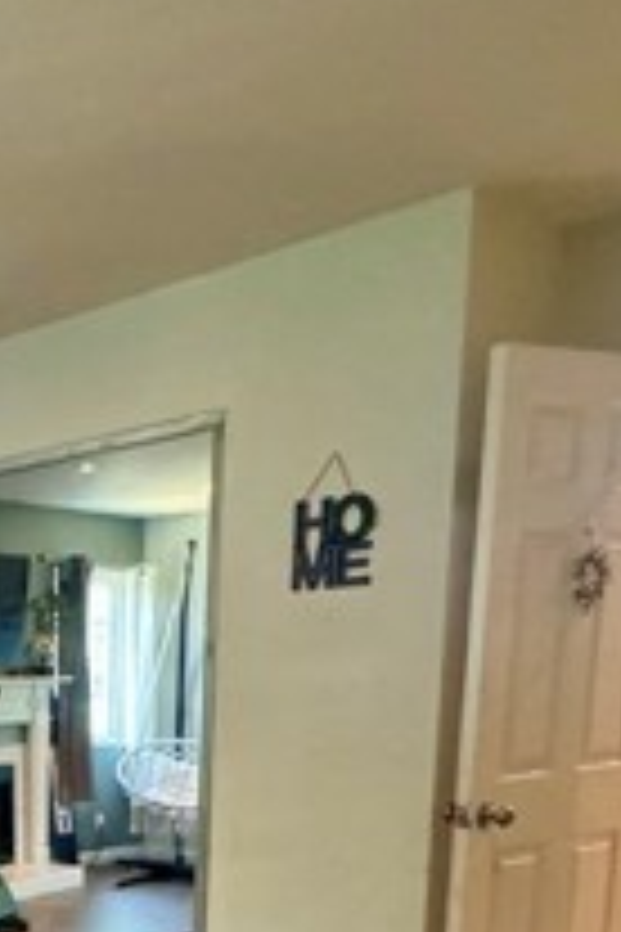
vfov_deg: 39.1
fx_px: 1164
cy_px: 909
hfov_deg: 22.8
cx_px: -369
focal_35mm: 45
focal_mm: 2.22
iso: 1000
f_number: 2.2
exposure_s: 1/40
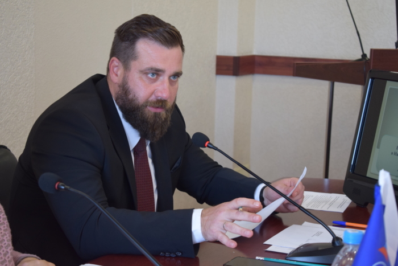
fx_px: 912
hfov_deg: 24.6
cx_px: 199
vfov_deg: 16.6
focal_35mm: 82
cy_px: 133
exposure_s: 1/60
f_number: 5.6
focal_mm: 55
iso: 1000
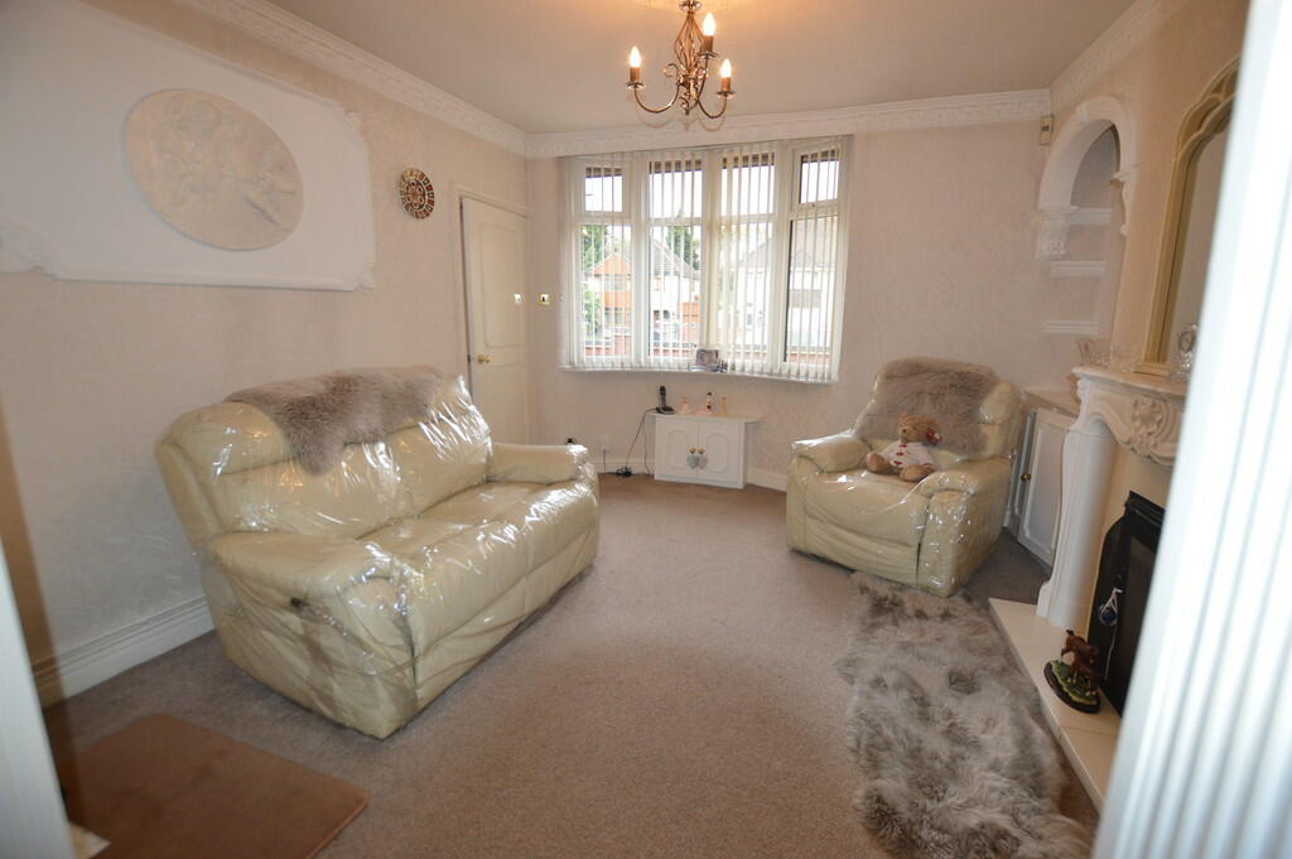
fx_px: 538
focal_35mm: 15
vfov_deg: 77.2
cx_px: 646
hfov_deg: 100.4
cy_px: 430
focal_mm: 10
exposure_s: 1/80
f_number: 4
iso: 400
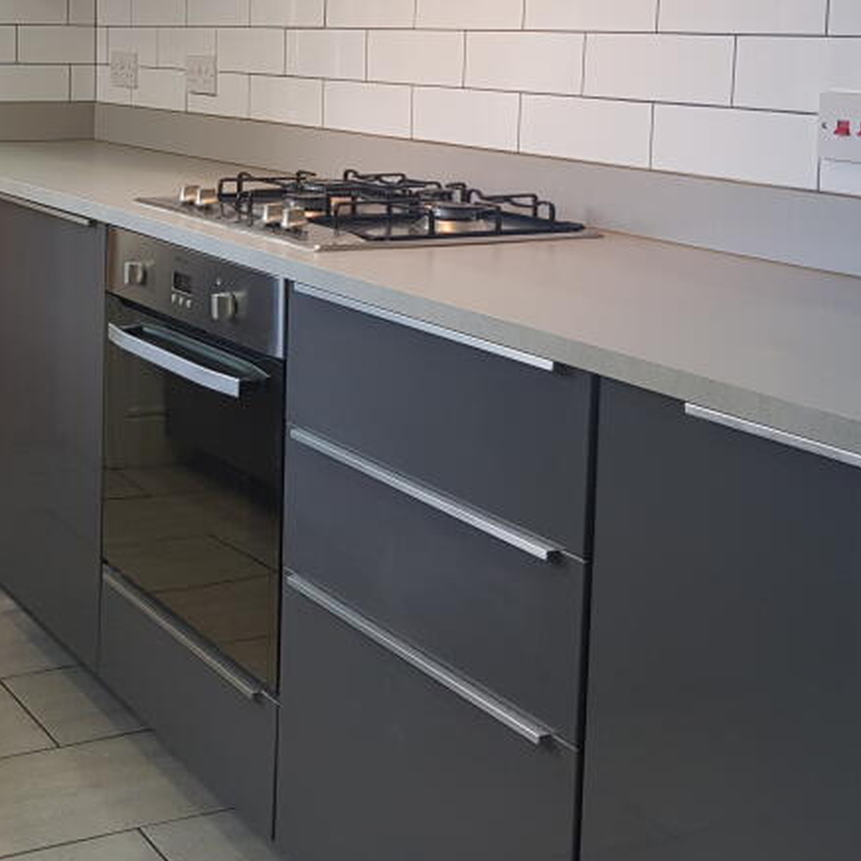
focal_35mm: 54
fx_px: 1520
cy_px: 219
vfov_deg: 31.1
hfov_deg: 30.4
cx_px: 109
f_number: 1.7
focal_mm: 4.2
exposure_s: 1/100
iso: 80
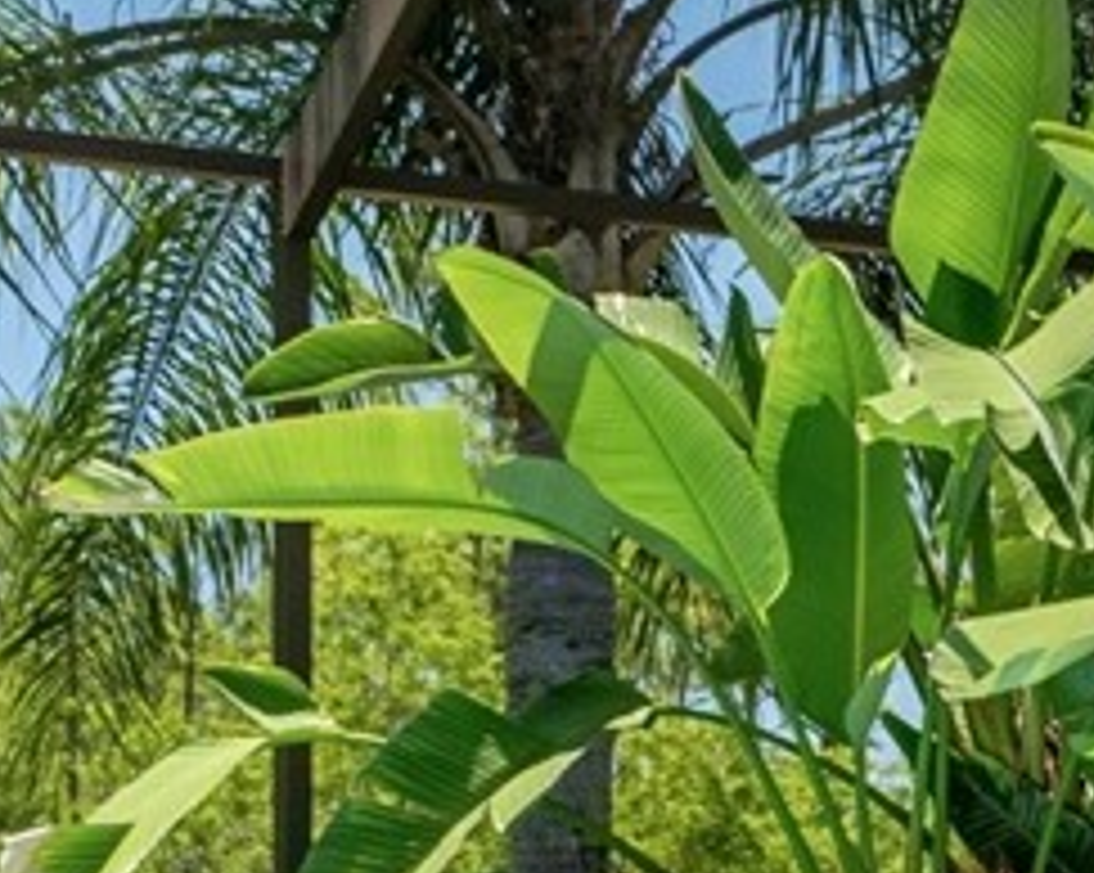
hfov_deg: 14.2
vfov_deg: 11.9
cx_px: 1715
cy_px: 1087
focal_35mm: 126
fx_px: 4076
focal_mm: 20
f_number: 8
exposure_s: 1/1000
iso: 320
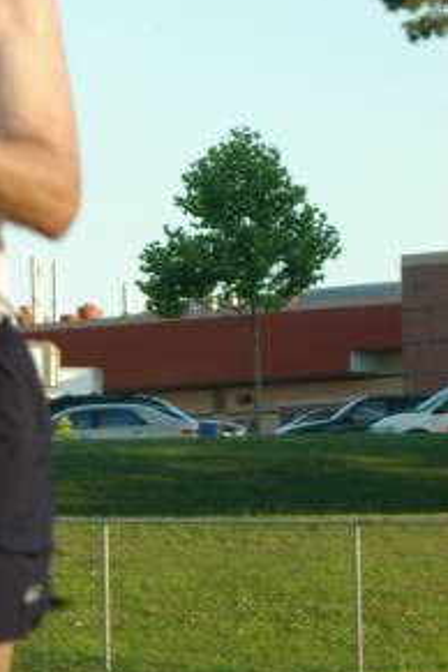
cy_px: 369
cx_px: -164
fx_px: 6160
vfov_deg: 6.2
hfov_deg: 4.1
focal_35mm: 330
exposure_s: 1/125
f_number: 8
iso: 200
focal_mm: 80
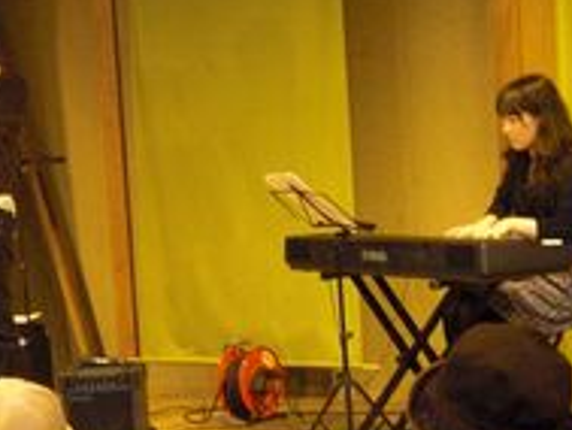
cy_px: 229
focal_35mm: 137
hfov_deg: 14.3
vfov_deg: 10.8
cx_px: 159
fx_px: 2265
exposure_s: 1/80
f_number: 4.5
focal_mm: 12.47
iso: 800
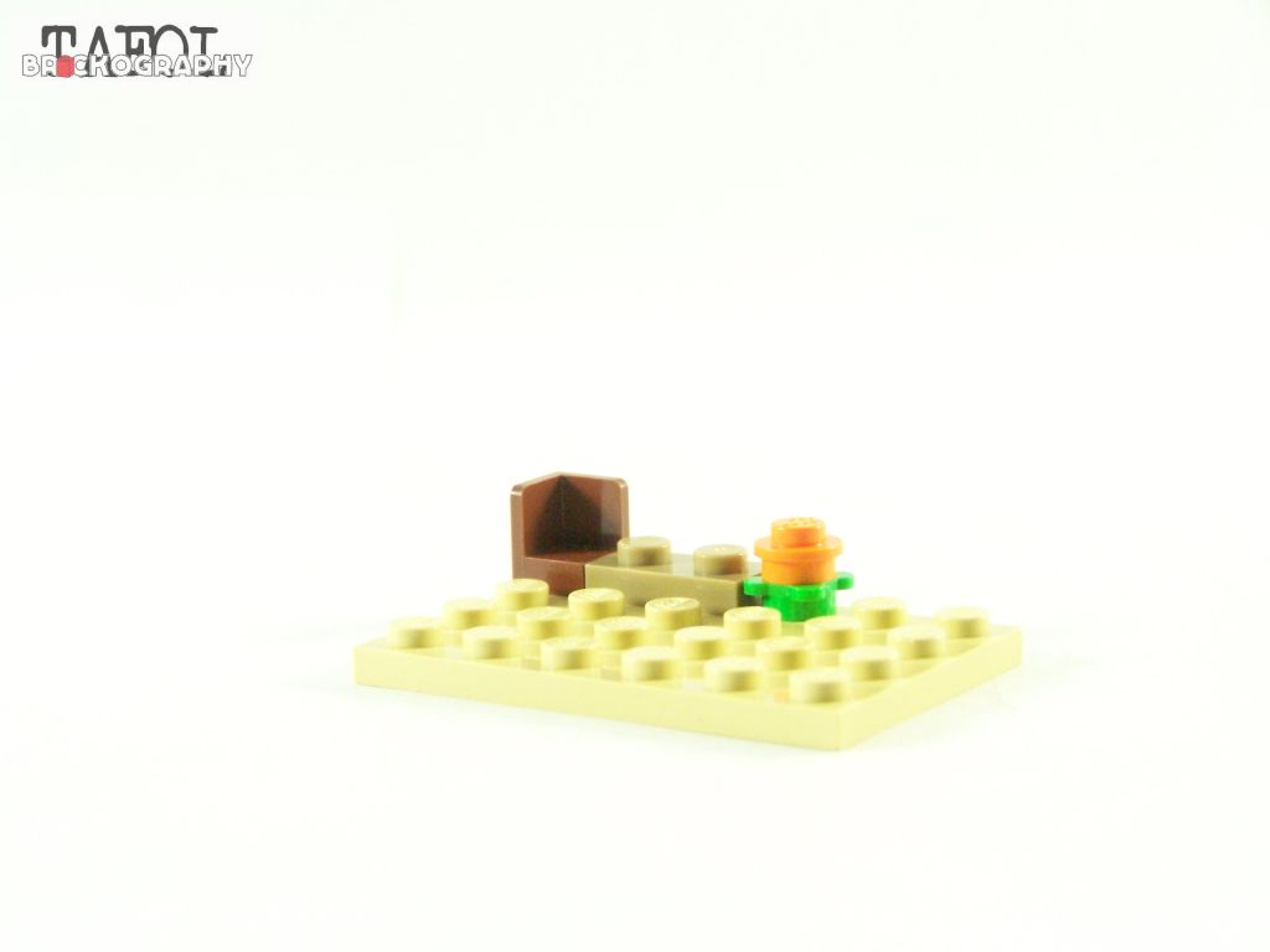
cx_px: 635
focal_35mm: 94
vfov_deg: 15.7
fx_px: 3449
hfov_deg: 20.9
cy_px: 476
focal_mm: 15.6
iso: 400
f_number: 3.6
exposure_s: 1/60
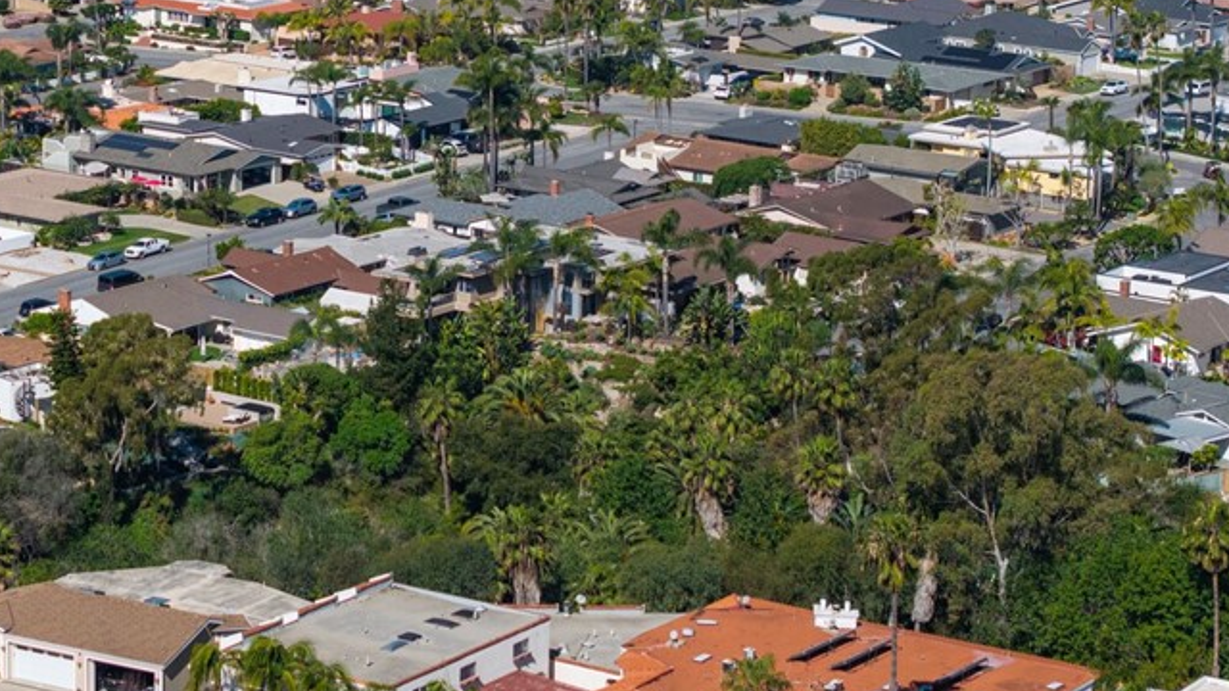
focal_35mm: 122
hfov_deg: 17.4
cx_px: 267
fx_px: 3976
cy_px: 153
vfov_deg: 9.9
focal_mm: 19.35
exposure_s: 1/1600
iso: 110
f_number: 2.8
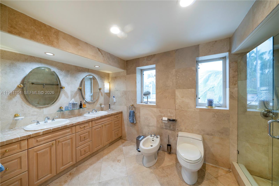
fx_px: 93
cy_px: 93
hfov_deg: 112.6
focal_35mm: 12
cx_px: 140
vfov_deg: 90.0
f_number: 11
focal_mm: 12
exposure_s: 1/2.5
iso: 200
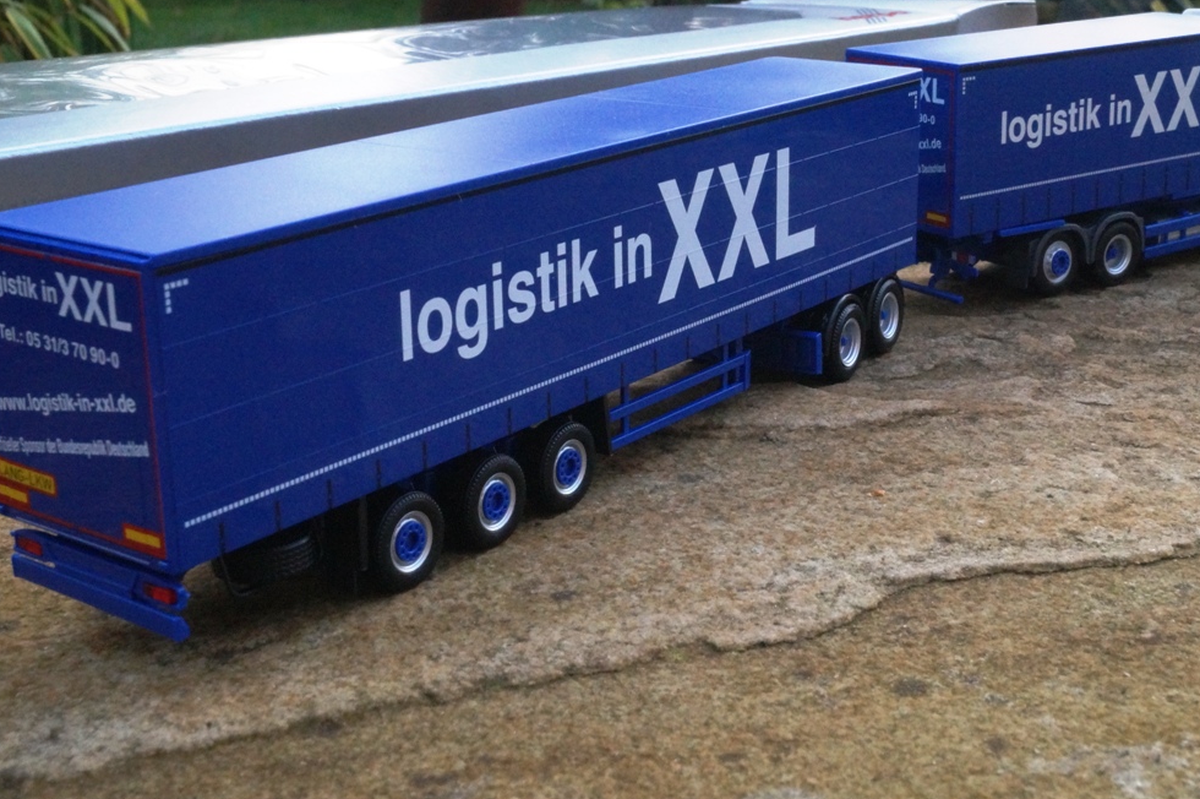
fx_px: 1765
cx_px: 656
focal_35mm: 53
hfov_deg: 37.5
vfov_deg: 25.5
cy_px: 347
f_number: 22
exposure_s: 1/60
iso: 2000
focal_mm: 30
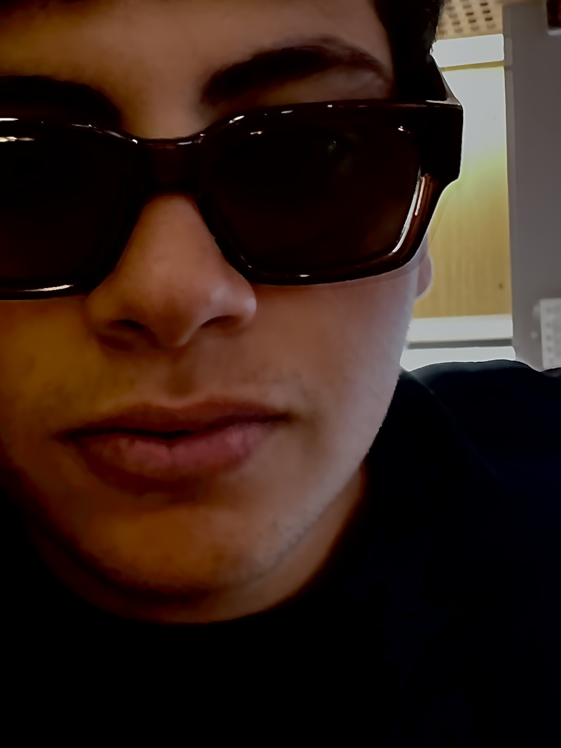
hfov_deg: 22.9
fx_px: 1383
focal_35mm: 64
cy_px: 207
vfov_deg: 29.9
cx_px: 213
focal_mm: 2.71
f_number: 2.2
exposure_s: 1/17
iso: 1000
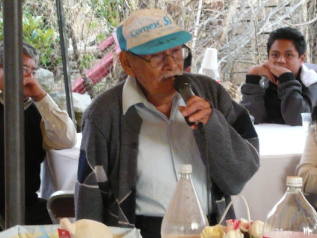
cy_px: 111
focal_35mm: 195
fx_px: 1786
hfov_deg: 10.1
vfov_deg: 7.6
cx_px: 190
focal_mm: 16.5
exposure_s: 1/13
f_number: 5.1
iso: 400
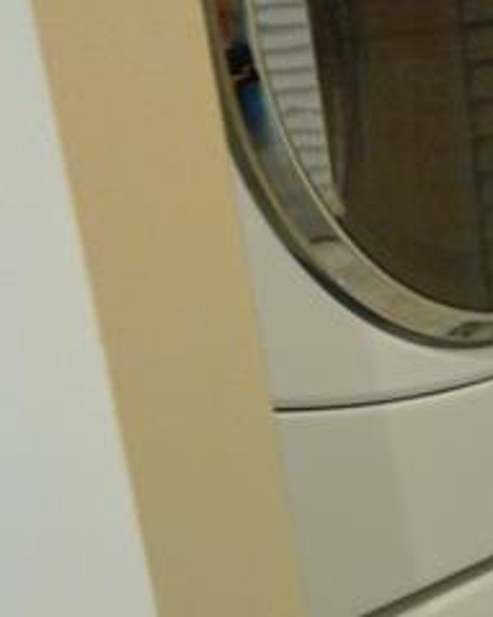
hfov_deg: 18.2
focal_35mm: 81
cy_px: 462
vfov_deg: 23.3
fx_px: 1478
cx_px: 560
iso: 100
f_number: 2.2
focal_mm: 3.3
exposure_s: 1/16
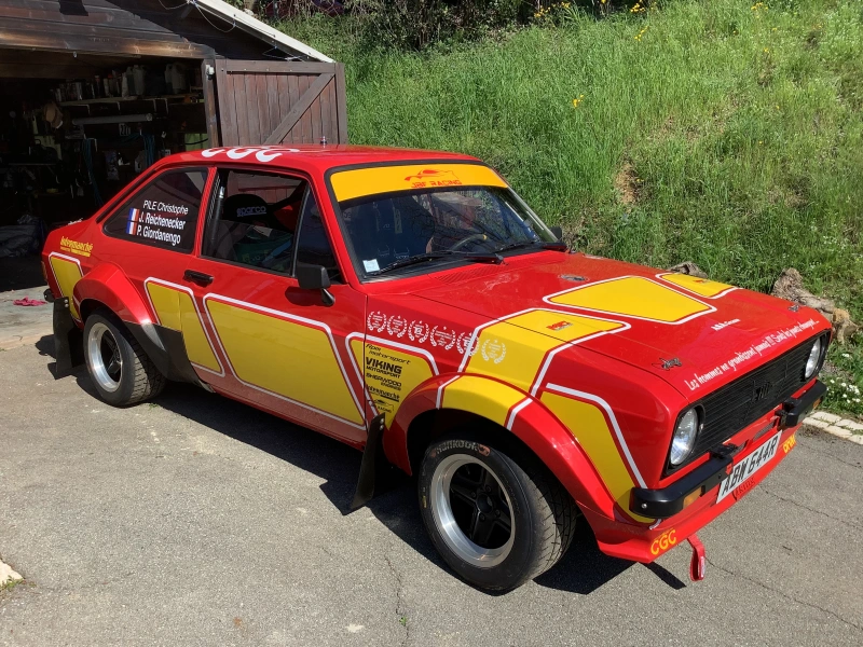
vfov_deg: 45.4
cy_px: 324
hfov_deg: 58.4
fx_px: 773
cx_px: 432
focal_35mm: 31
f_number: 2.4
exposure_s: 1/1101
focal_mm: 3.3
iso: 25
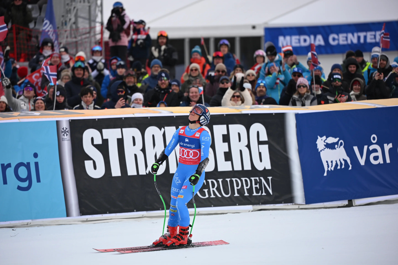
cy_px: 132
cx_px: 199
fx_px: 3316
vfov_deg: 4.6
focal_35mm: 300
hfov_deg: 6.9
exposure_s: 1/3200
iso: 500
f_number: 4
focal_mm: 300
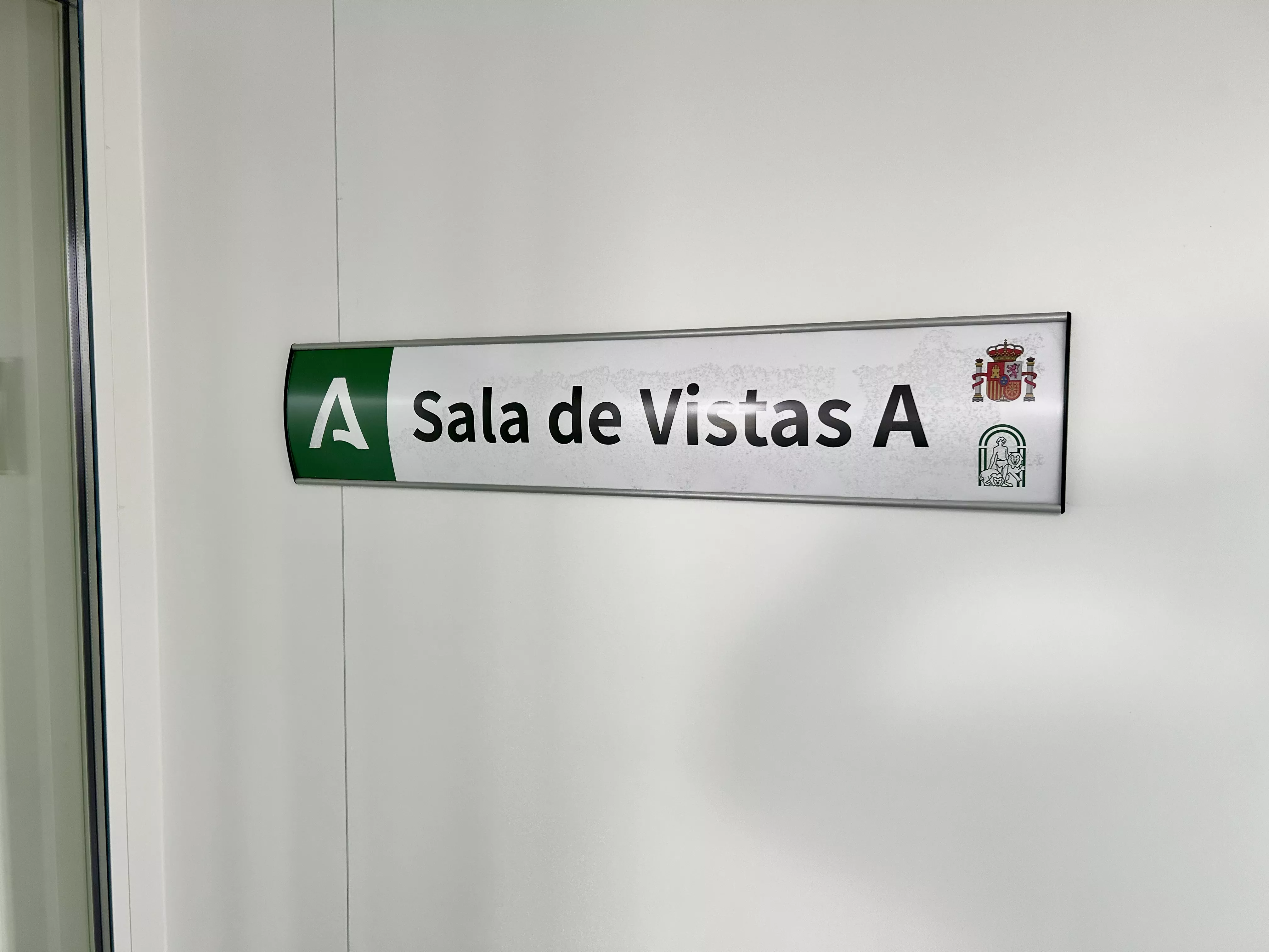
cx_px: 634
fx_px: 953
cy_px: 476
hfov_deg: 67.3
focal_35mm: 26
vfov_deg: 53.1
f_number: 1.5
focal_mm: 5.7
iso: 80
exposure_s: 1/121
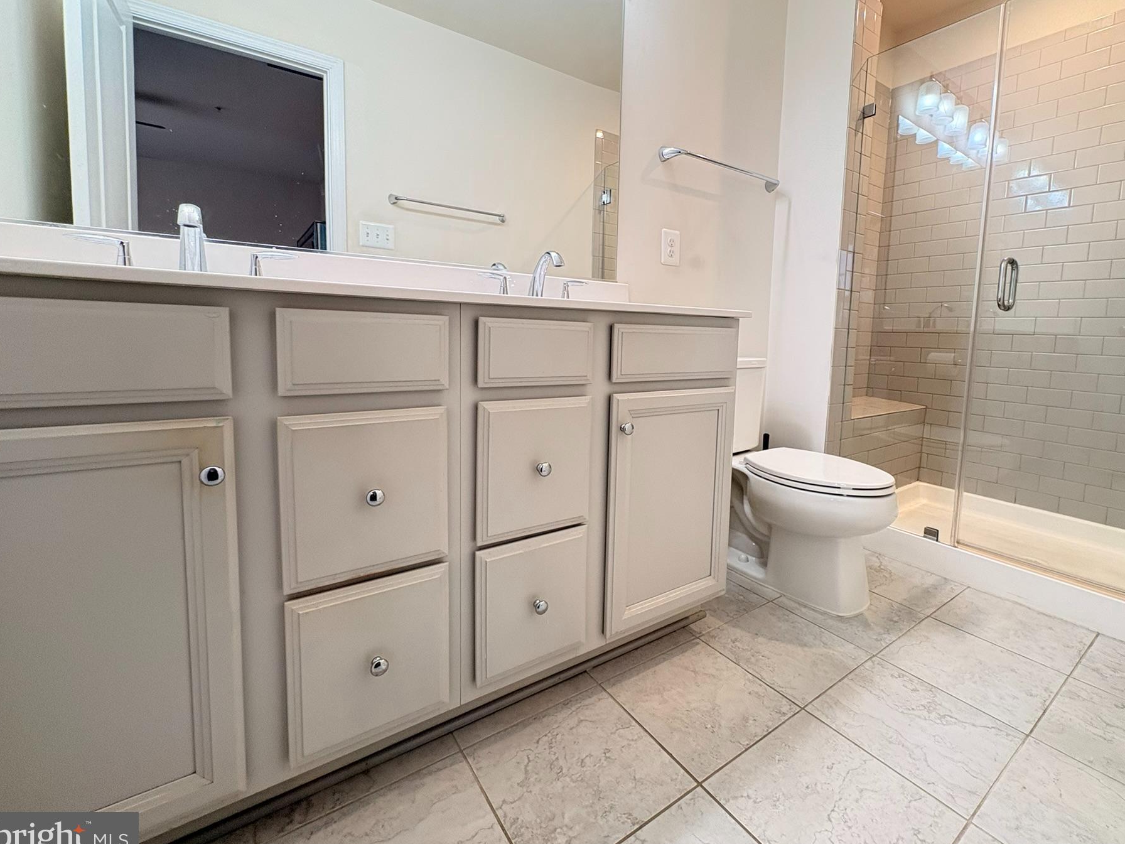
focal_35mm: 16
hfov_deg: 94.1
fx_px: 520
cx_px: 625
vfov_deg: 77.9
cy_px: 381
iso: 200
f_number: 2.2
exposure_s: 1/60
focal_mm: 2.22
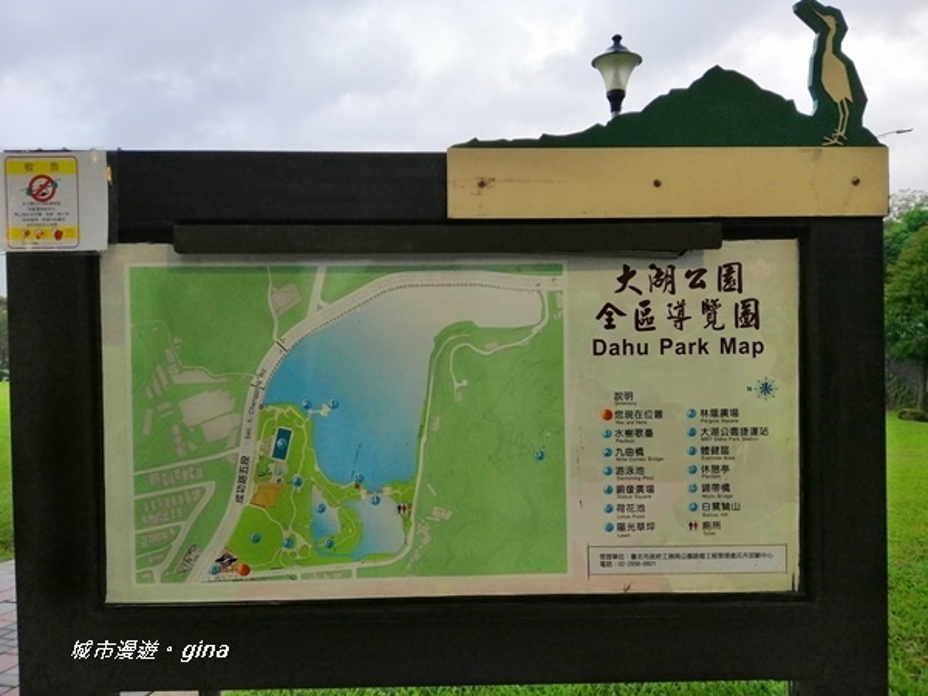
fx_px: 697
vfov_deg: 53.1
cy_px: 348
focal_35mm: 26
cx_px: 464
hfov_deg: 67.3
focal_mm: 3.81
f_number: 2.2
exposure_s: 1/60
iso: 160
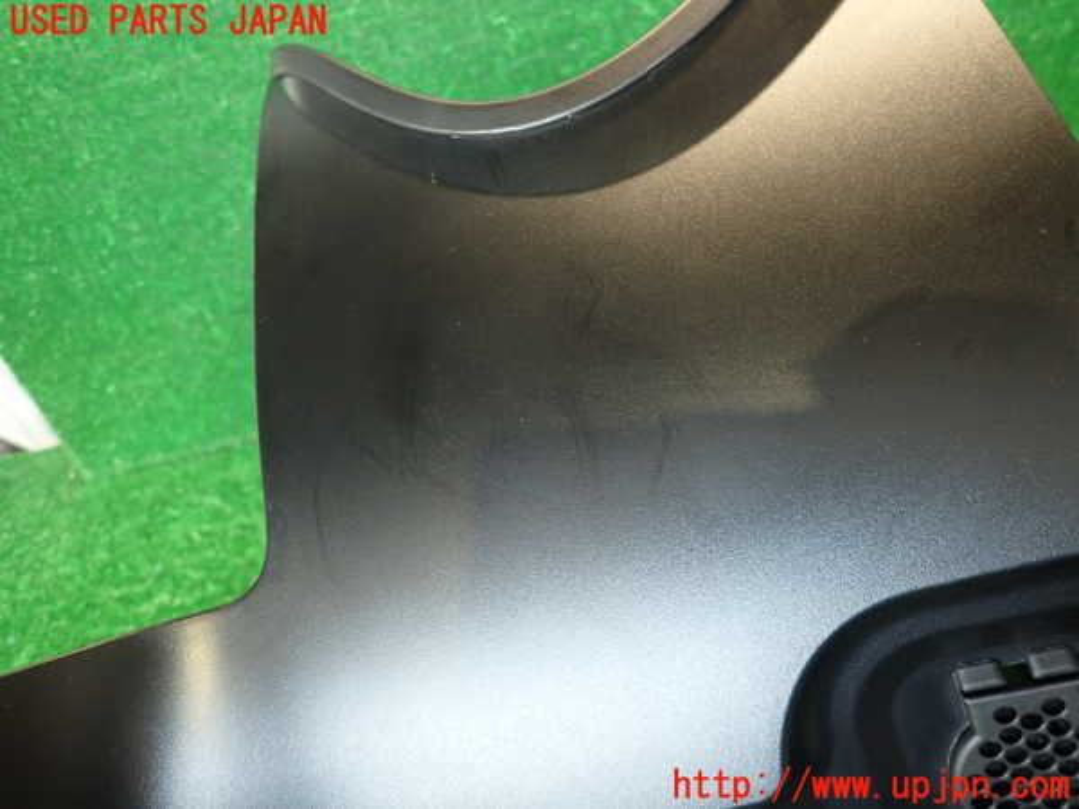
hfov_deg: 69.4
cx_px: 540
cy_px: 404
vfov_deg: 54.9
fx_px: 779
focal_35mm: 25
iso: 200
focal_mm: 4.5
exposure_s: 1/30
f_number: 2
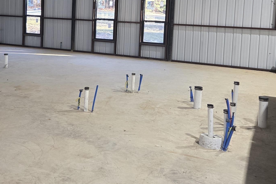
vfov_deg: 29.2
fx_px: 345
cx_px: 93
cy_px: 37
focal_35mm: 45
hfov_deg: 43.0
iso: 200
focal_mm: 5.4
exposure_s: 1/120
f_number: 1.8
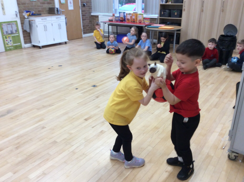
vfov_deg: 44.1
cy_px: 91
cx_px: 122
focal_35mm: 32
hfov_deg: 56.9
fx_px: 225
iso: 64
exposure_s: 1/25
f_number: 2.4
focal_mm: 3.3
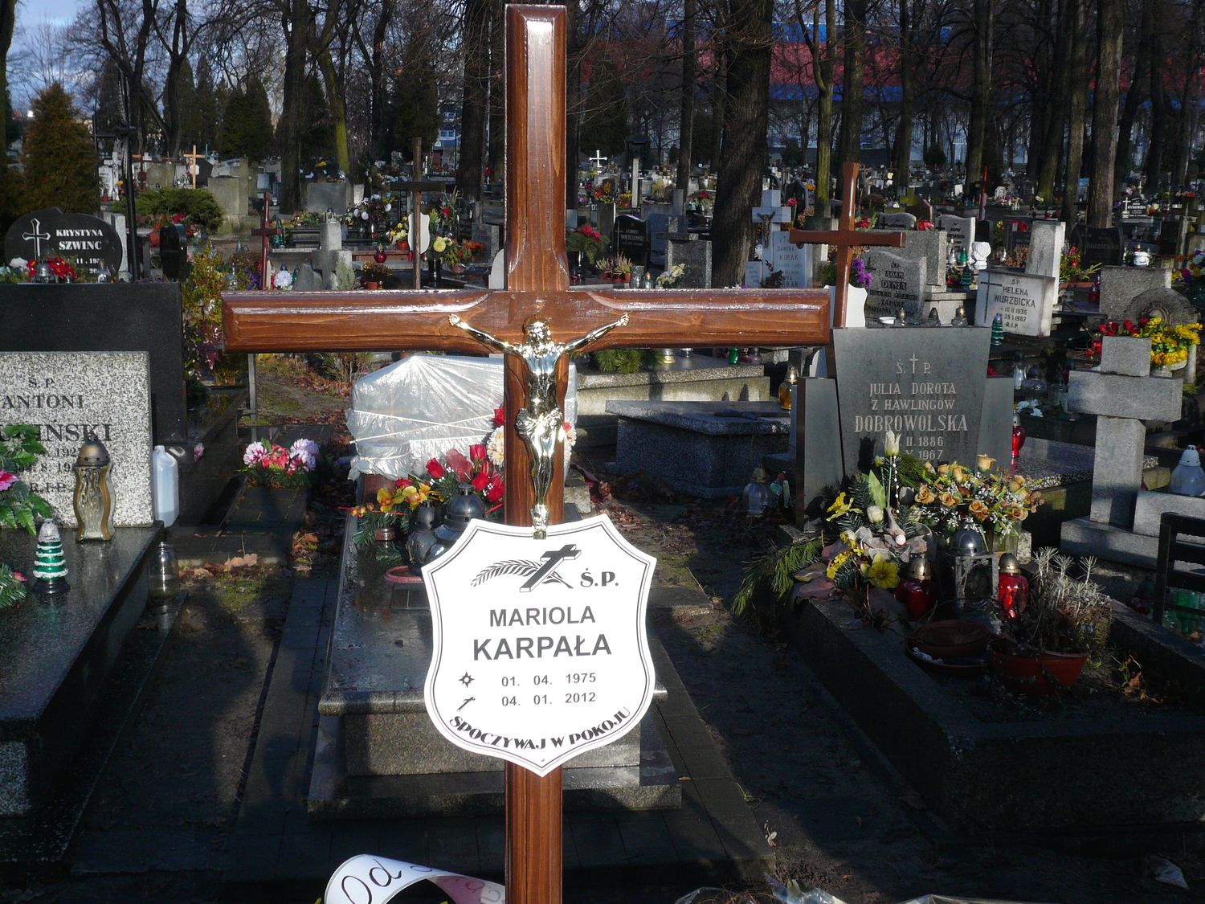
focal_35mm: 42
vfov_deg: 34.3
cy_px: 452
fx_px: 1462
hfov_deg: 44.8
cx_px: 602
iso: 100
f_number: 3.3
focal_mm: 6.9
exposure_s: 1/640
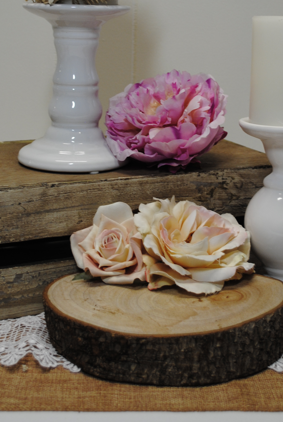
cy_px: 126
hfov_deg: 20.4
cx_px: 157
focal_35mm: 67
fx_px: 788
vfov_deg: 29.7
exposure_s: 1/40
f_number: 4.2
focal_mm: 26
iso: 200
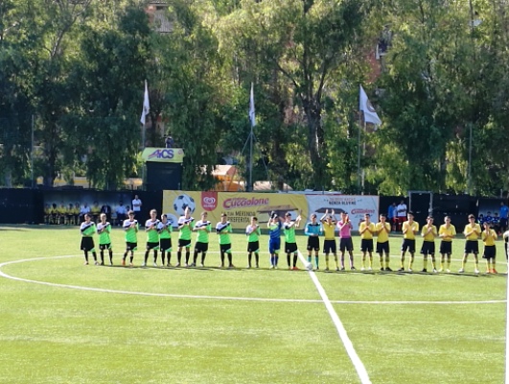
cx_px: 254
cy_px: 192
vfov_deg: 15.4
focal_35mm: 96
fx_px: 1414
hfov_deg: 20.4
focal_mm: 4.5
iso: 50
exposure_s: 1/314
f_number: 2.2
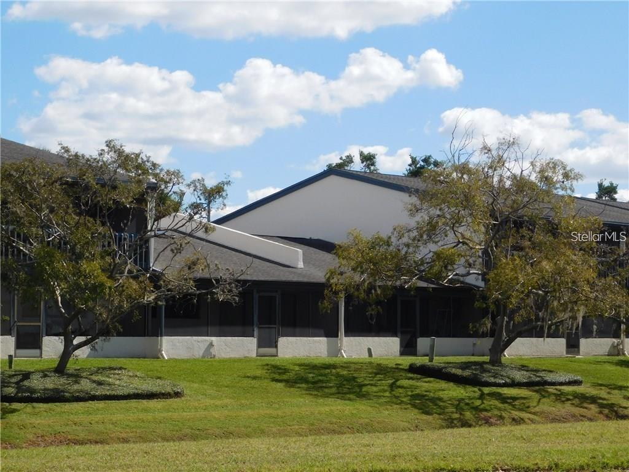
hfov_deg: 24.4
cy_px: 236
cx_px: 314
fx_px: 1454
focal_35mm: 80
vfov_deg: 18.4
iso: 125
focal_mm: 14.2
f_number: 4.4
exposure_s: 1/1000
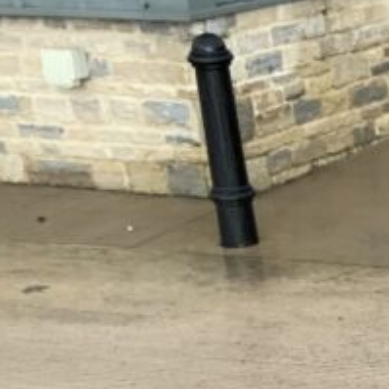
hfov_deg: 11.9
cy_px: 624
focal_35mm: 132
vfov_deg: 12.4
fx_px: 1678
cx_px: 760
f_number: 1.8
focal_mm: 3
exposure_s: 1/122
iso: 50
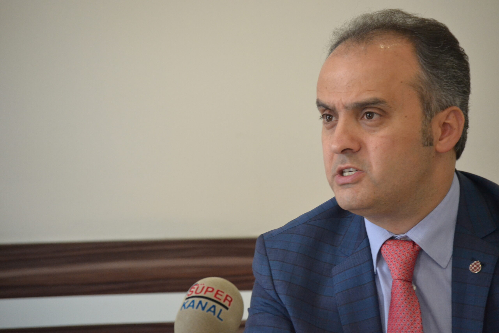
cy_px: 166
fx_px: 2703
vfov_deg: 7.0
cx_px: 250
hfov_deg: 10.5
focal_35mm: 195
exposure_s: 1/125
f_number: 5
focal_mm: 130
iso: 1800
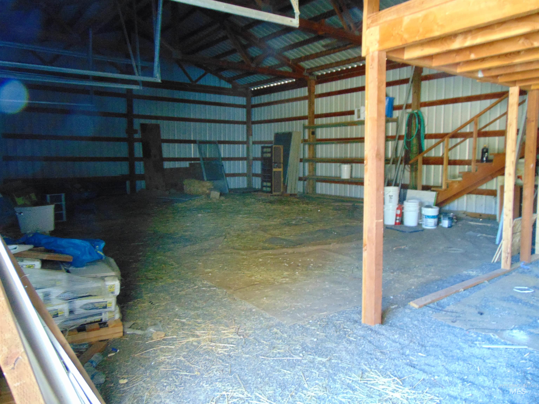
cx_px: 270
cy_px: 202
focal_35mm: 25
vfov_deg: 54.9
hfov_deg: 69.4
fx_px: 389
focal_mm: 4.5
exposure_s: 1/15
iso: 400
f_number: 3
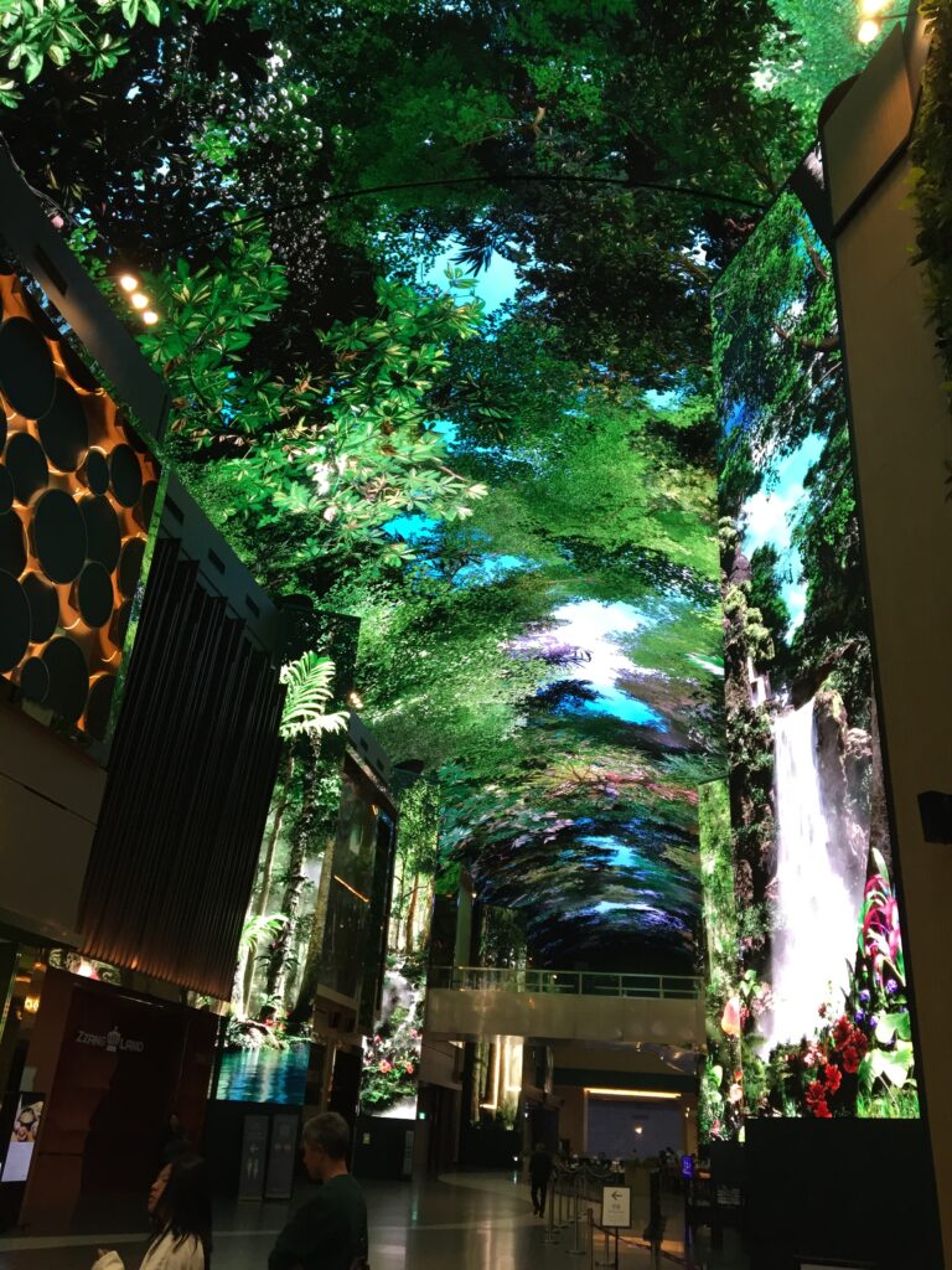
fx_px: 1063
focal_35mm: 29
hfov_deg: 48.2
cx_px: 476
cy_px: 635
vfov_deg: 61.7
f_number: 2.2
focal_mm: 4.15
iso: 40
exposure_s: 1/30
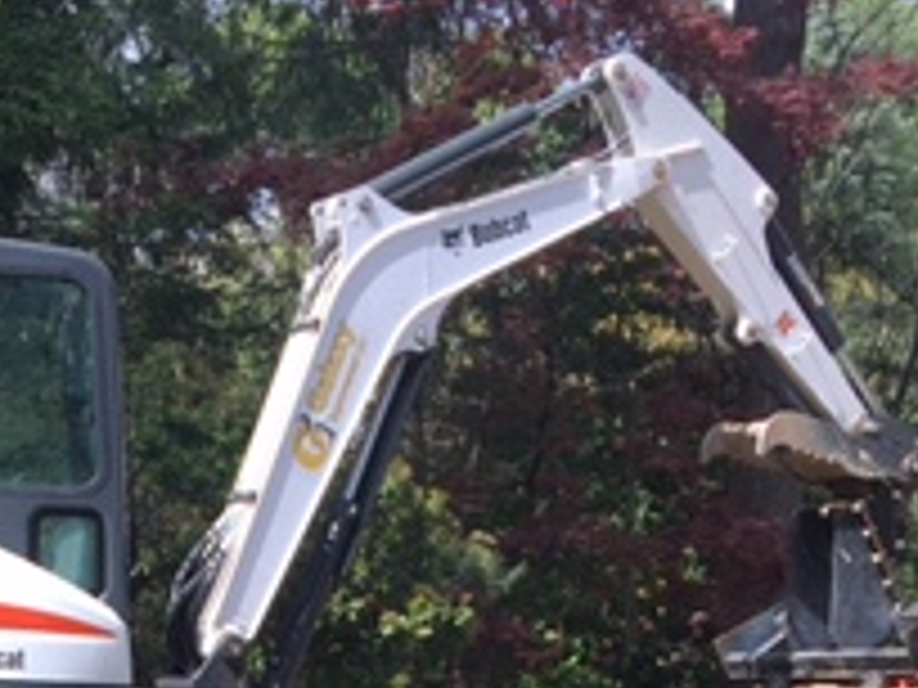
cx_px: 274
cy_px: 1021
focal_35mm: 91
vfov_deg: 15.1
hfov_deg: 21.4
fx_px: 2413
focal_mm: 4.15
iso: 25
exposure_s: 1/739
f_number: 2.2
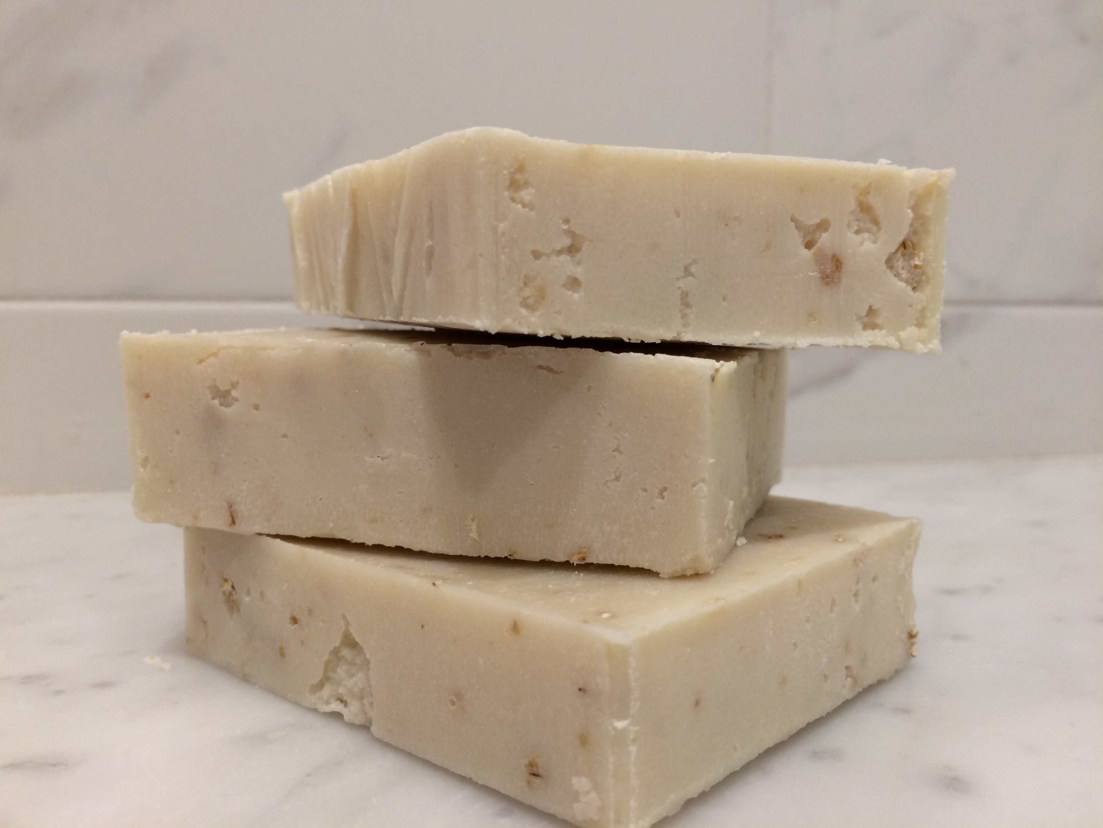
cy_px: 414
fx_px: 924
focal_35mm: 29
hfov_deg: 61.7
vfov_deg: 48.2
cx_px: 552
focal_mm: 4.15
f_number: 2.2
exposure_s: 1/30
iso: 100
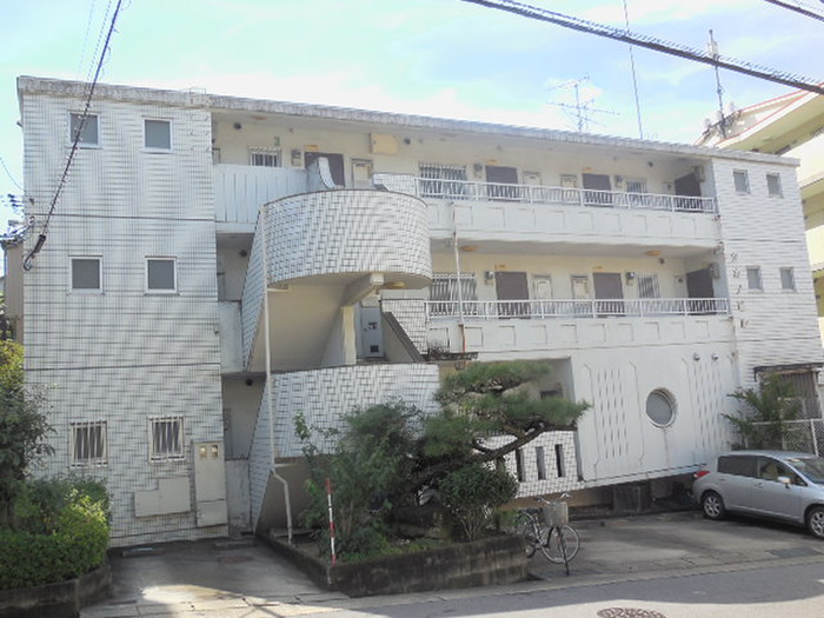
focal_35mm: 34
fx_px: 809
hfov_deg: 54.0
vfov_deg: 41.8
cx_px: 412
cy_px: 309
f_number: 3.4
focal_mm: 6.1
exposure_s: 1/640
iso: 125
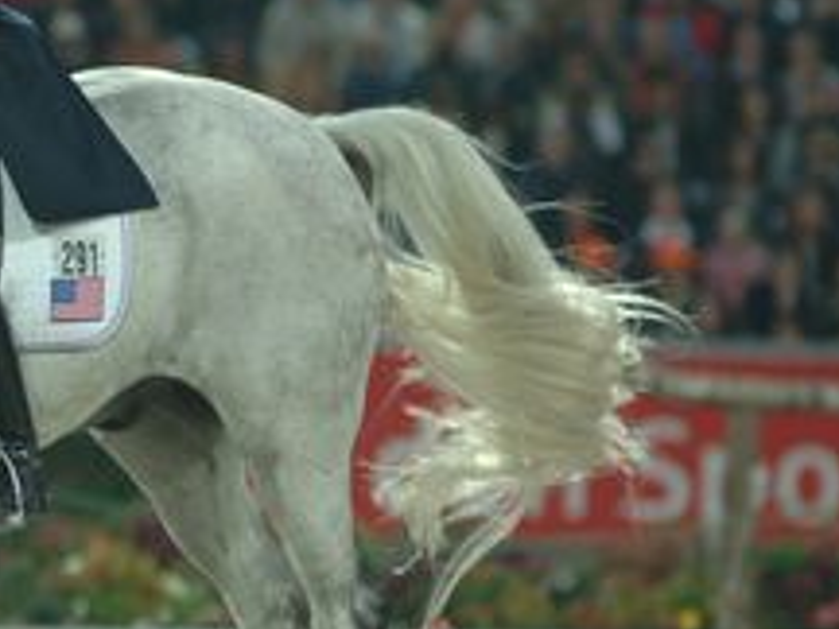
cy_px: 348
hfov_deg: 2.3
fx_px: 20674
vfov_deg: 1.7
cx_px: -252
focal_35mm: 853
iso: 400
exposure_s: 1/320
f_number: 2.8
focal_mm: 200
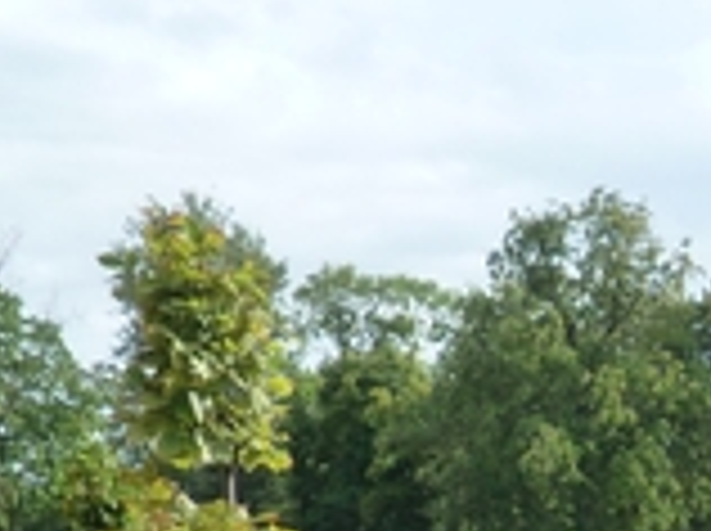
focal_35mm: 95
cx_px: 1044
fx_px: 1948
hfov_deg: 18.5
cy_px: 922
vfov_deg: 14.0
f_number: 3.2
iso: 160
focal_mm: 4.4
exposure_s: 1/500
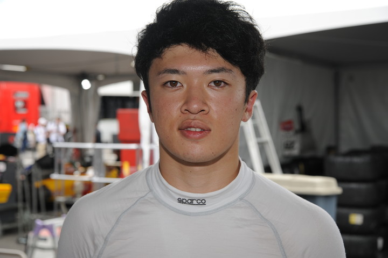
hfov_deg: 32.4
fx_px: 668
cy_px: 129
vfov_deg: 21.9
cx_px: 194
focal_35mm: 62
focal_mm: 62
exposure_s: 1/180
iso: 200
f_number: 6.7
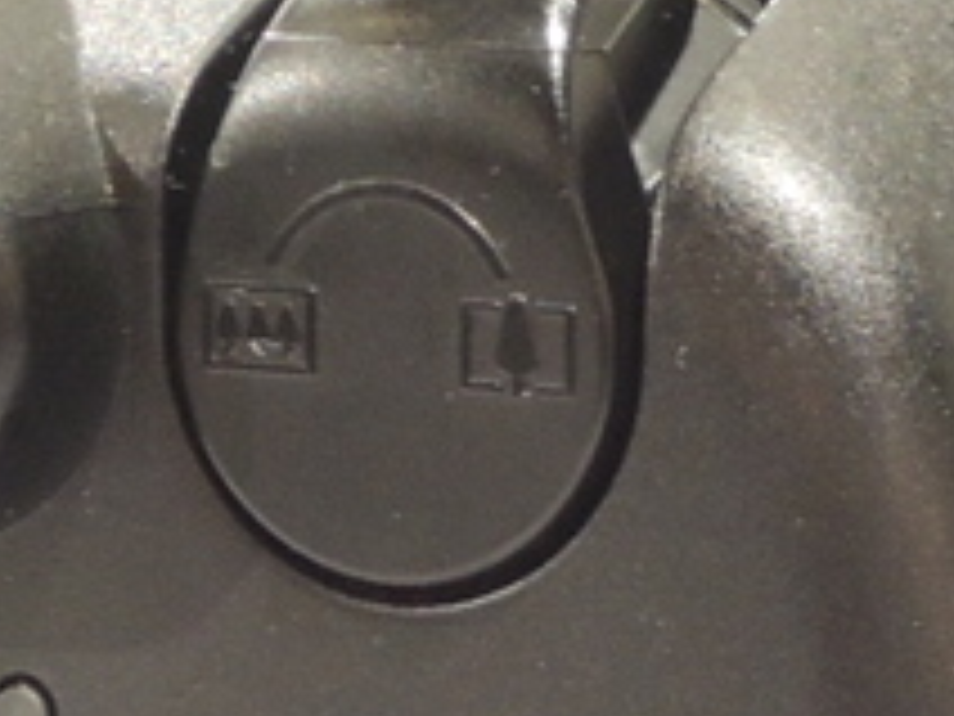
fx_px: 10941
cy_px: 639
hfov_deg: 5.0
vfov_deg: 3.7
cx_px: 522
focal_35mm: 397
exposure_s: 1/30
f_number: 4.5
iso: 400
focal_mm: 12.5
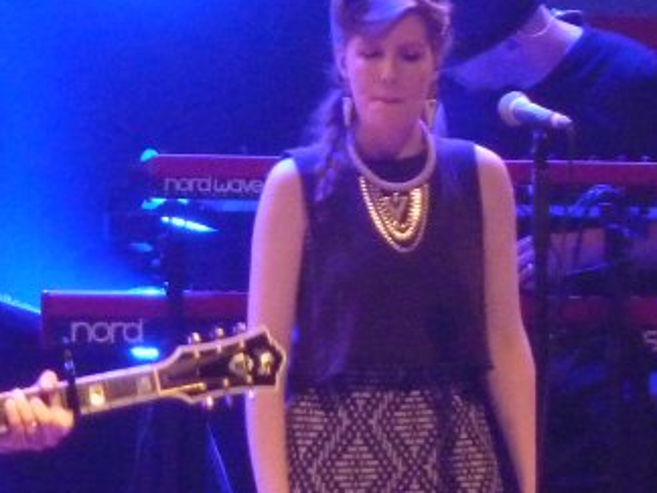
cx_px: 63
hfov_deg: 2.6
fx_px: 14538
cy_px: 185
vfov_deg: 1.9
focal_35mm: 766
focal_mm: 39.7
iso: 800
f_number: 4.7
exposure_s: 1/25
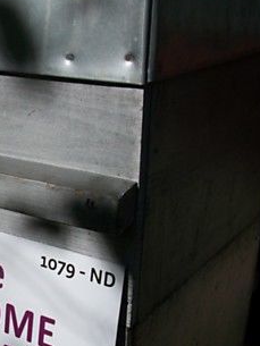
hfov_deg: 22.6
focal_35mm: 63
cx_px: 17
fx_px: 630
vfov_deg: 30.2
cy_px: 258
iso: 80
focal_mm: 5.7
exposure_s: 1/640
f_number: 5.5
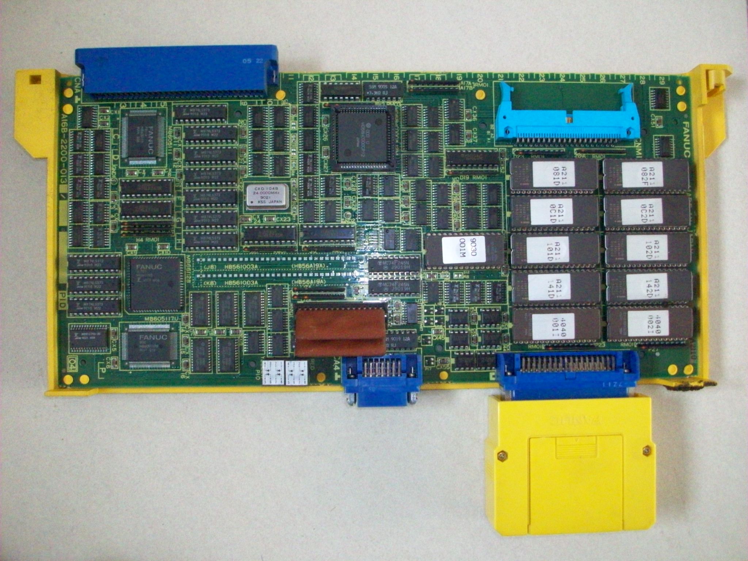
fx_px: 735
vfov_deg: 41.8
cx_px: 374
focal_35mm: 34
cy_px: 280
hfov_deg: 54.0
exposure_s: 1/64
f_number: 2.8
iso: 500
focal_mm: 5.7
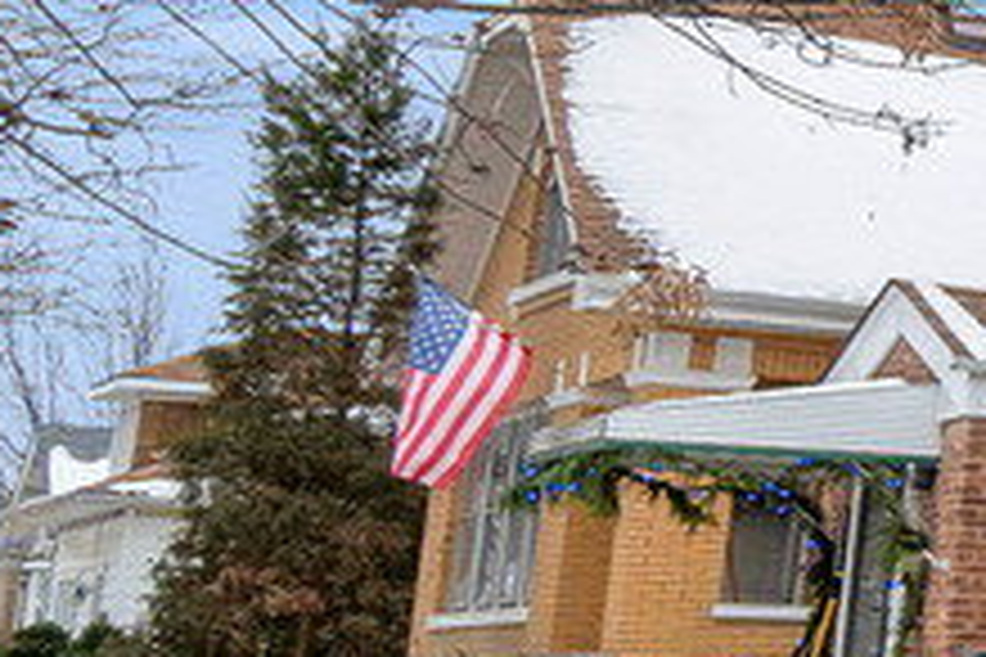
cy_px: 405
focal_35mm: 96
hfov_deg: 9.6
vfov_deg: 14.2
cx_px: 3444
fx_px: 2629
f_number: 9
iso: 1000
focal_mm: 13
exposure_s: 1/160
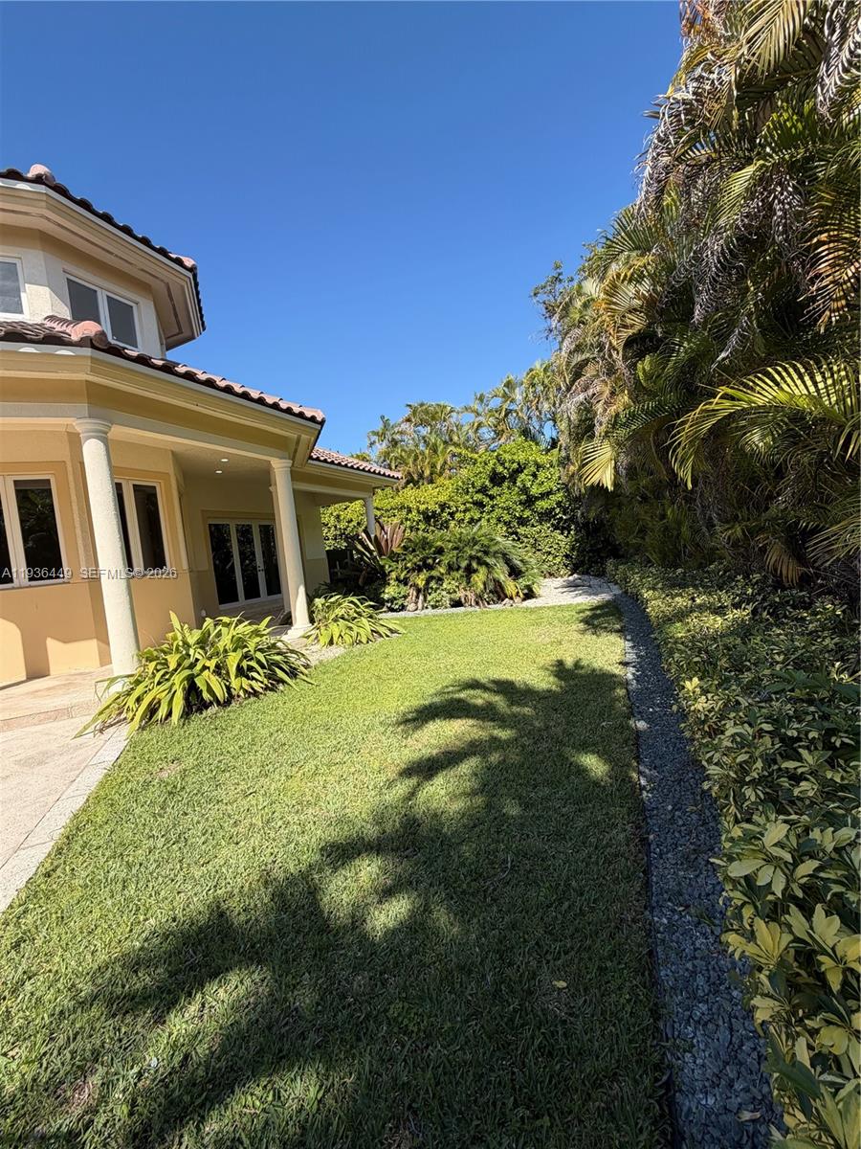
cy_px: 574
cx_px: 430
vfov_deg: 102.1
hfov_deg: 85.7
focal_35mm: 14
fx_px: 464
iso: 40
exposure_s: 1/770
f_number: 2.2
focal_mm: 2.22
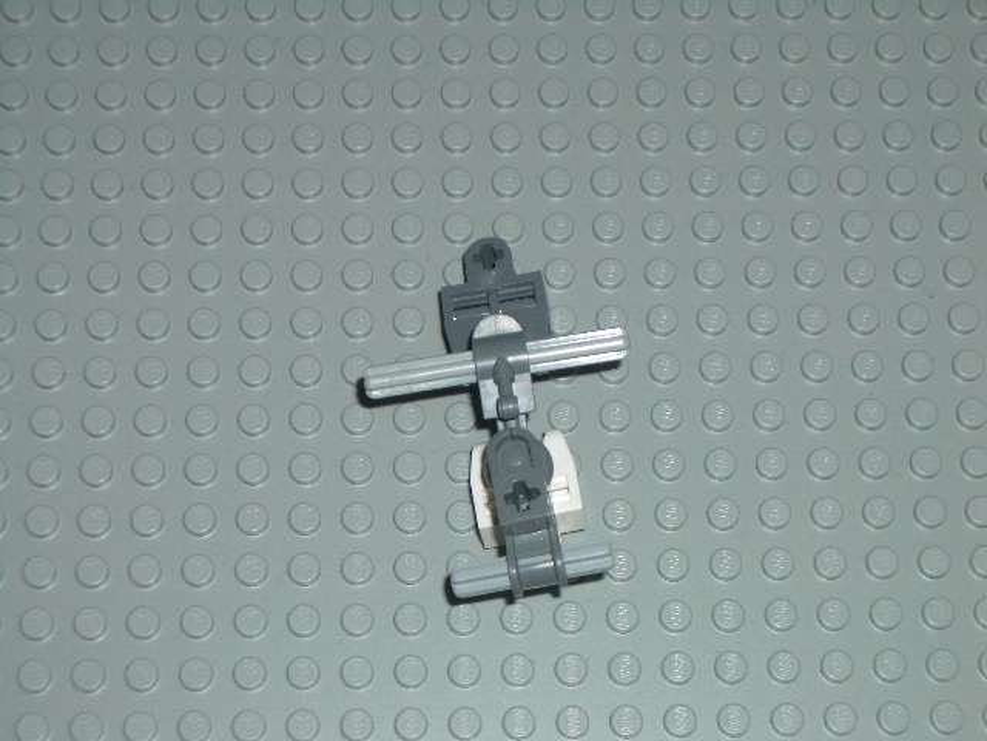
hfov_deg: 22.3
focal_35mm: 88
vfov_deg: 16.8
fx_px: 2509
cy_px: 370
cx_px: 494
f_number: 4.4
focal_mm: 14.6
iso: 100
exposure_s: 1/60
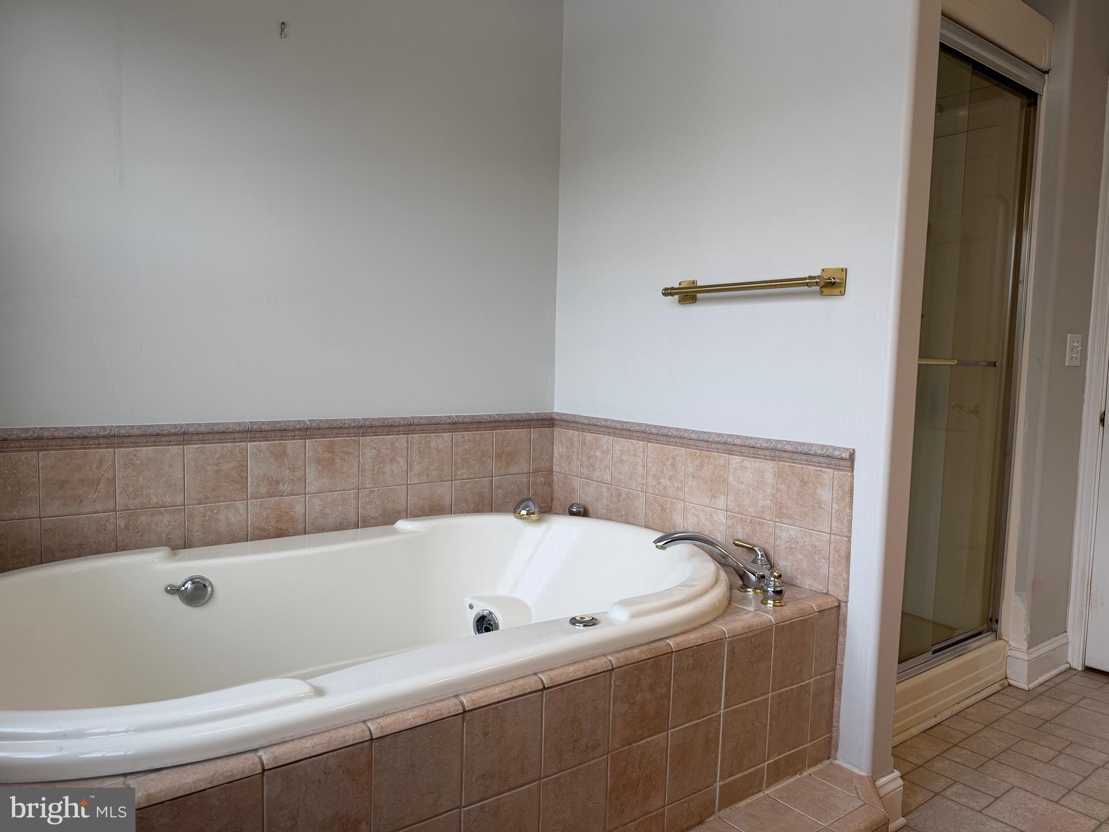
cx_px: 554
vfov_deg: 56.8
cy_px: 416
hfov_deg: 71.6
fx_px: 769
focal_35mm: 24
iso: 64
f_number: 1.78
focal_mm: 6.76
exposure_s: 1/215
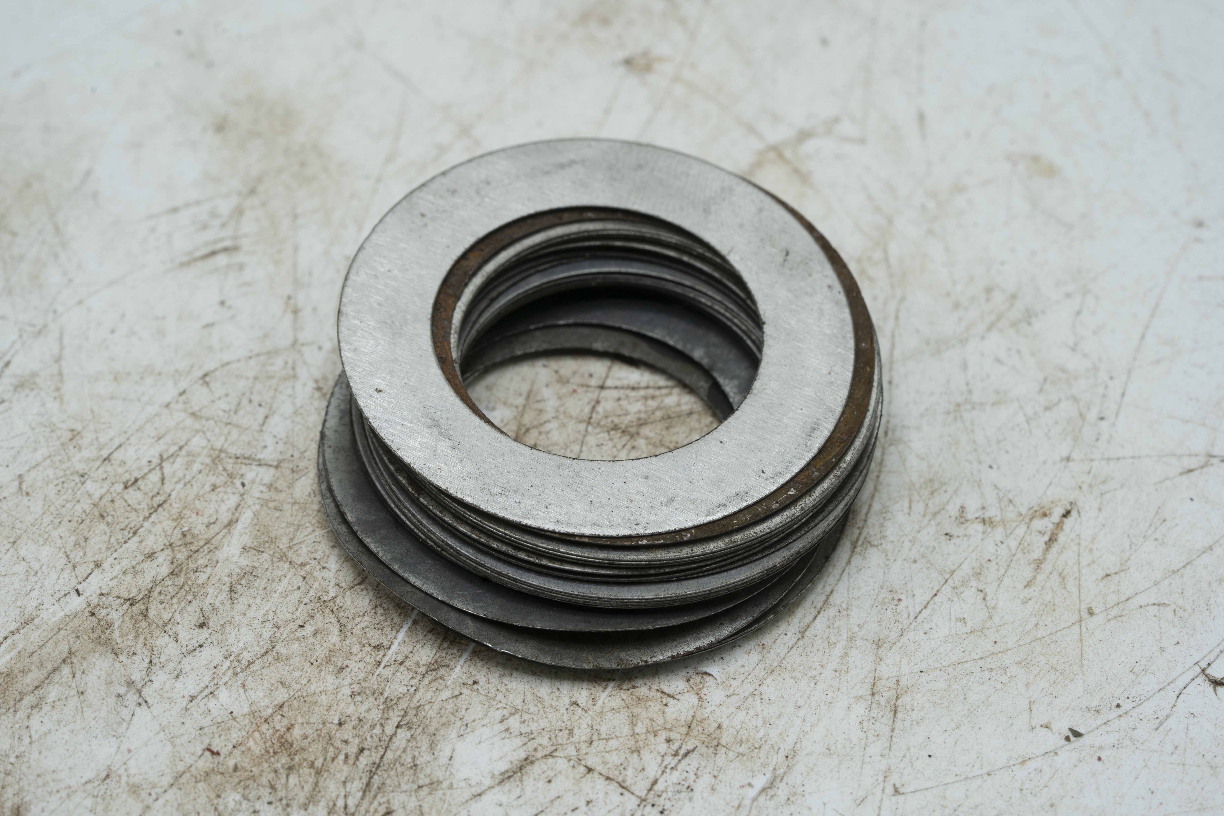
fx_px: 3060
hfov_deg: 22.6
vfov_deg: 15.2
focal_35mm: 90
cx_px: 612
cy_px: 408
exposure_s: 1/100
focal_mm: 90
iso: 400
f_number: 13
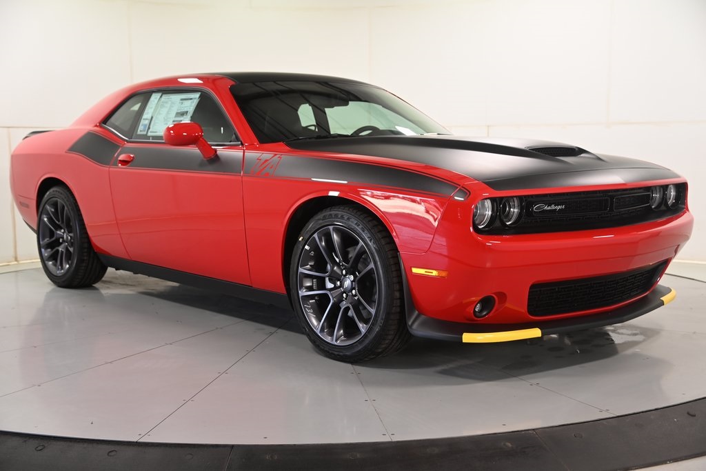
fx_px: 902
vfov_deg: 29.3
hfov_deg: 42.7
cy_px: 236
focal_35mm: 46
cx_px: 353
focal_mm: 31
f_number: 3.3
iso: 320
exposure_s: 1/160
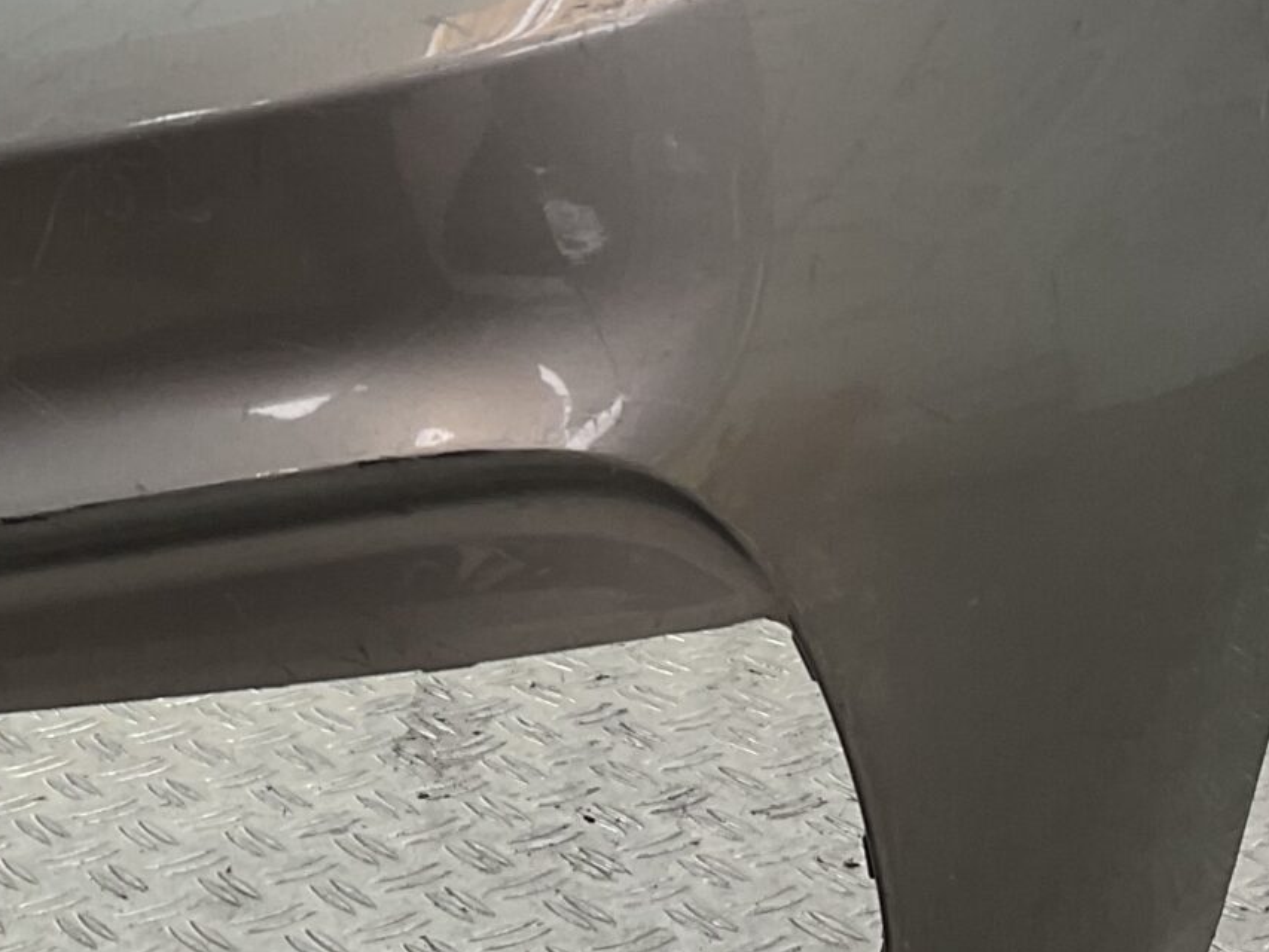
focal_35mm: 87
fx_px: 3190
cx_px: 54
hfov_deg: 21.8
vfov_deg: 16.9
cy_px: 208
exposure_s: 1/100
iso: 20
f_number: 1.8
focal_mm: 3
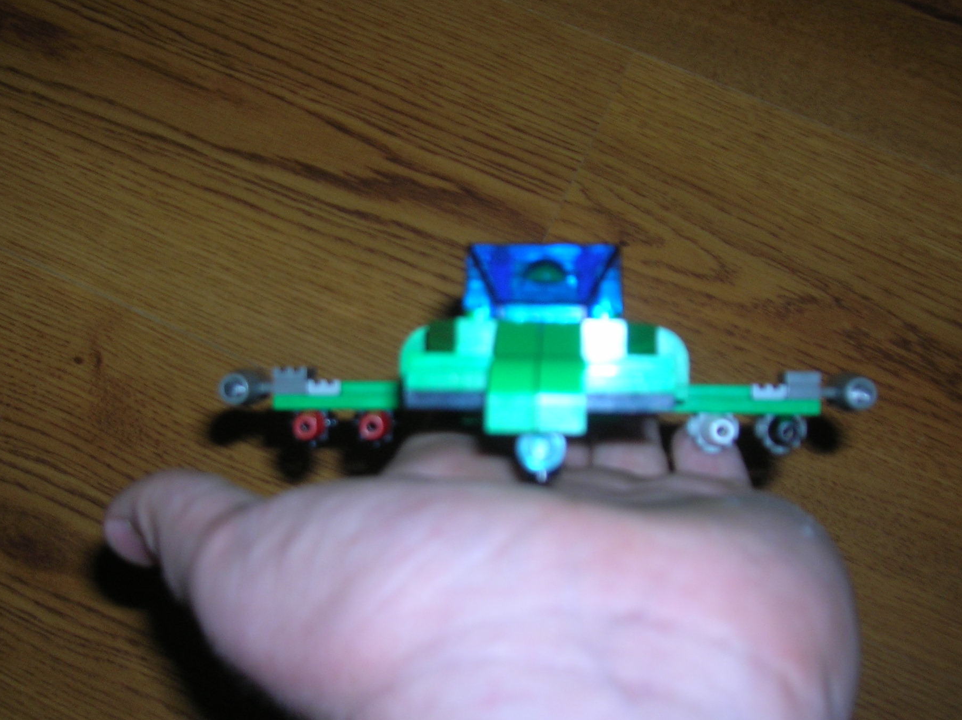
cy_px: 338
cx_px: 417
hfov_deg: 39.6
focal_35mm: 48
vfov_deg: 30.2
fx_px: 1333
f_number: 3
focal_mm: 6.4
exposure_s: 1/60.1
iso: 50
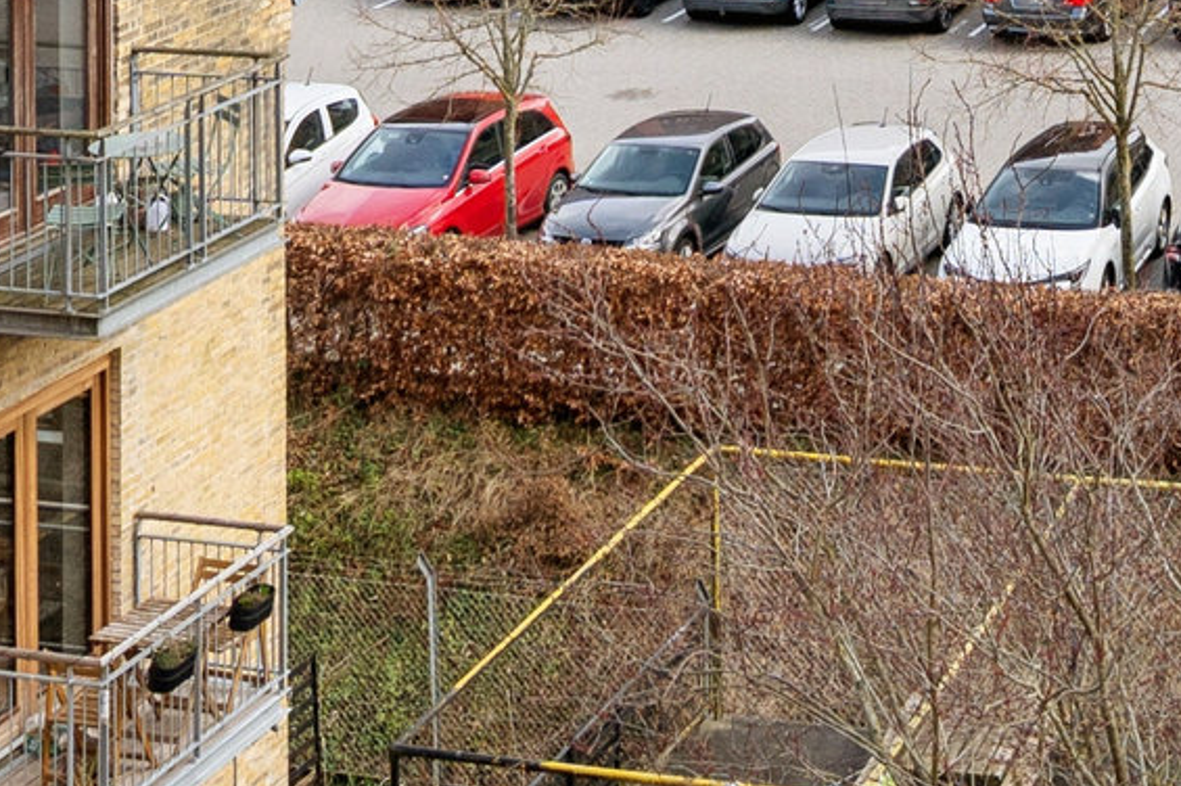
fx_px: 2874
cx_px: 1152
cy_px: -780
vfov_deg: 13.4
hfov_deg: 22.4
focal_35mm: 88
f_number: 6.3
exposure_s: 1/500
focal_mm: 16.5
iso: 400
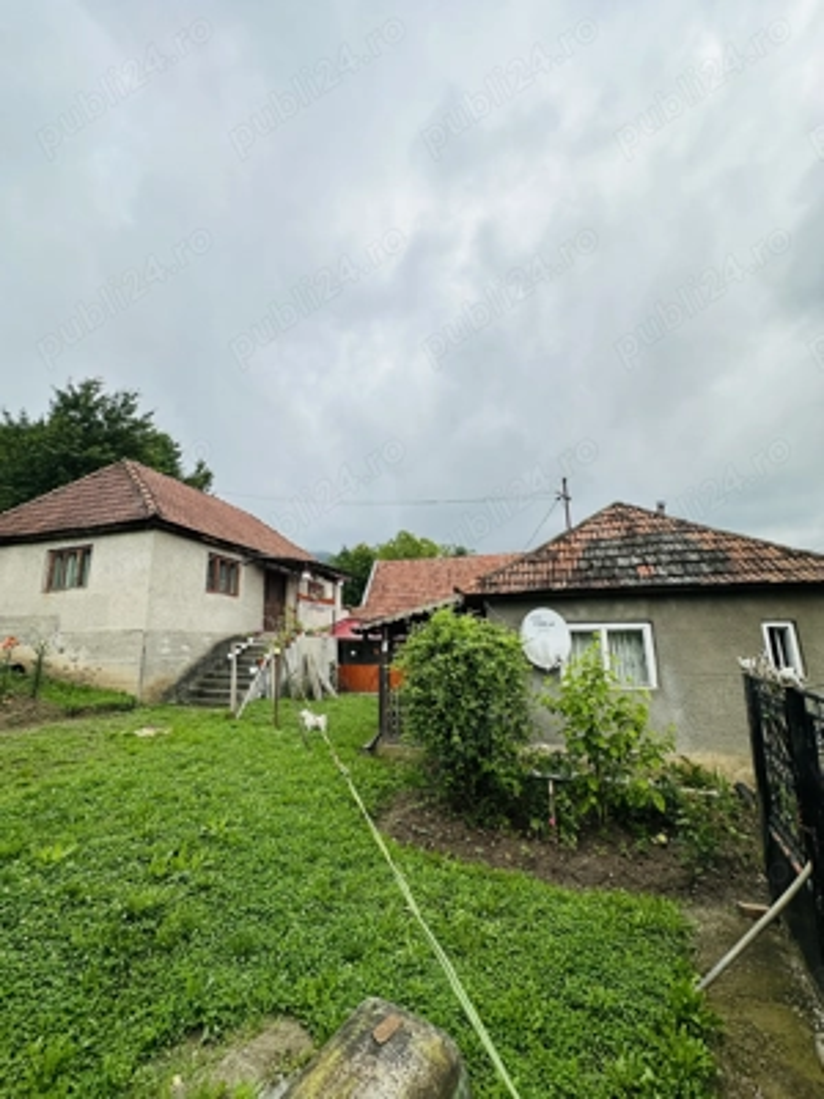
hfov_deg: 85.7
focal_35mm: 14
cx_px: 412
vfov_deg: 102.1
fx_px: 444
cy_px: 550
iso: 40
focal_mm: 2.22
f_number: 2.2
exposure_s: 1/875
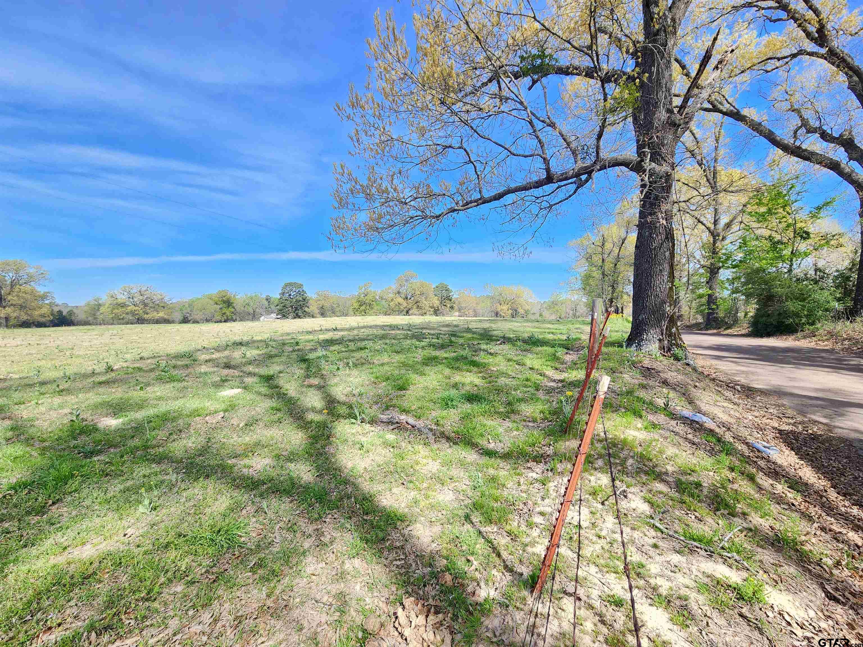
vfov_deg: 89.9
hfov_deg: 106.2
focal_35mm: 13
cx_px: 432
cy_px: 324
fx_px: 324
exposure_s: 1/358
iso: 50
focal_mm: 2.2
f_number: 2.2
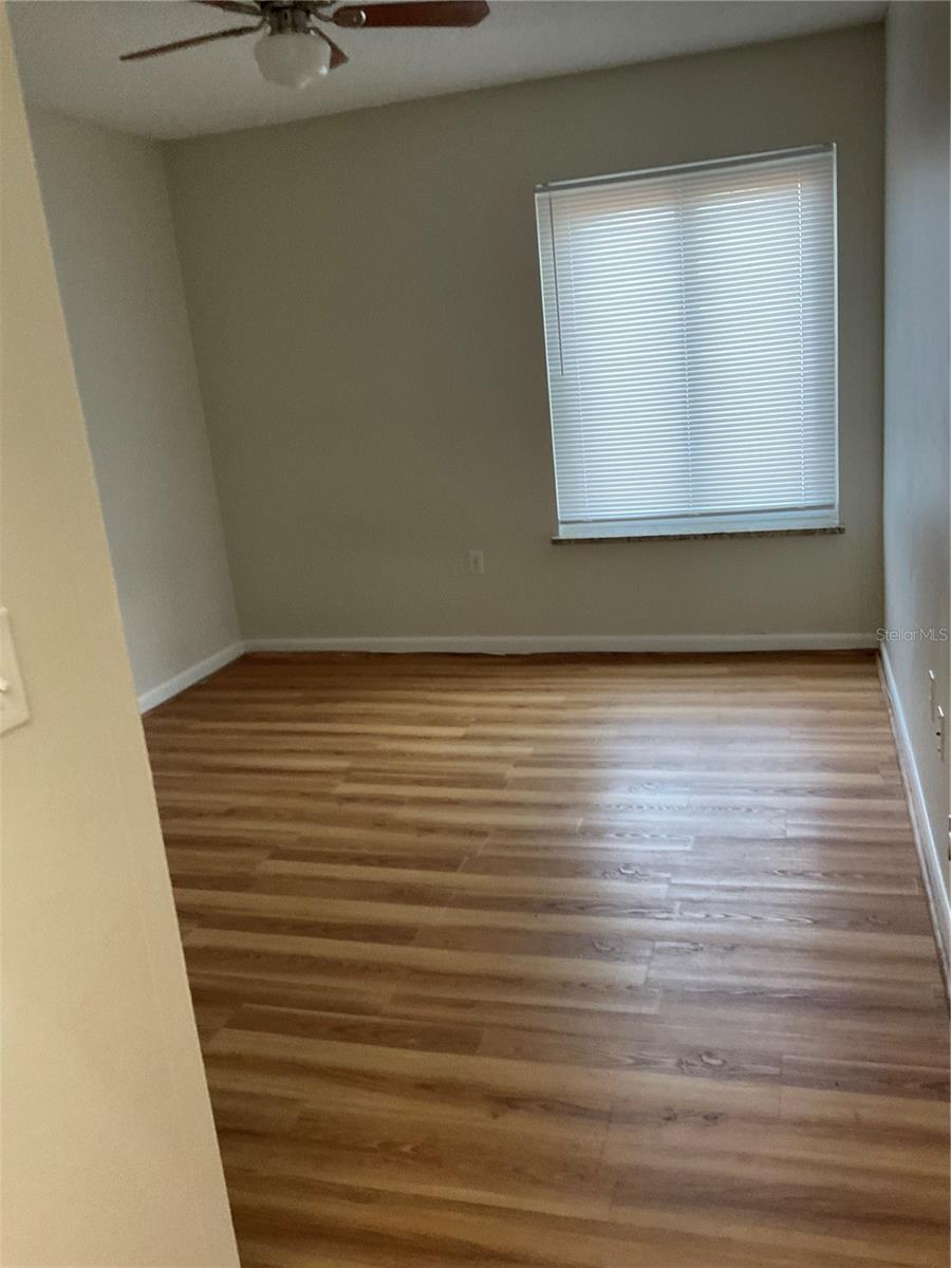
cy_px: 634
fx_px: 1062
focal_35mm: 29
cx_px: 476
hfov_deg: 48.2
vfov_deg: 61.7
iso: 160
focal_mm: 3
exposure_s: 1/60
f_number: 1.8
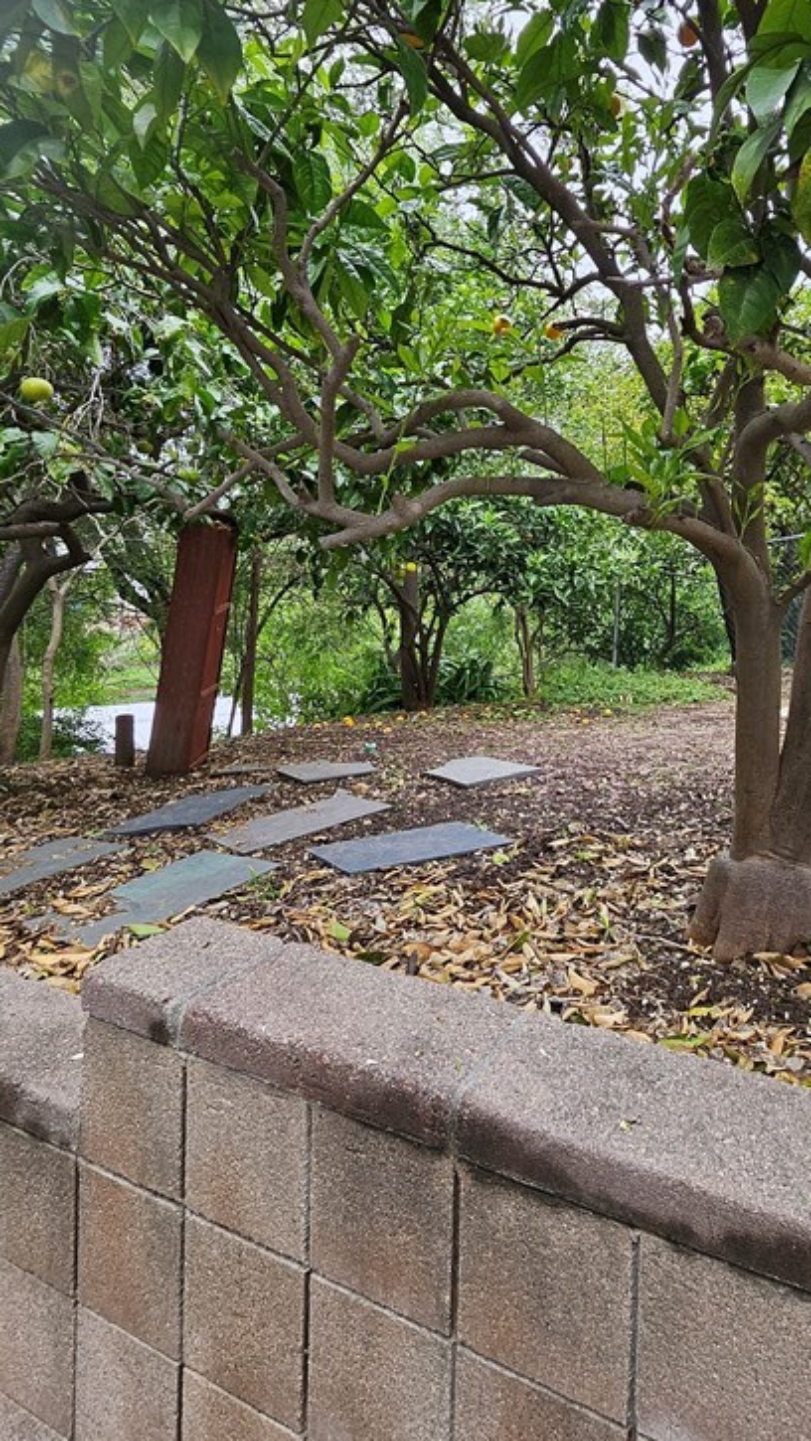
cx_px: 551
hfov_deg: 54.6
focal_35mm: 20
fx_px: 764
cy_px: 580
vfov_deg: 85.6
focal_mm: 1.74
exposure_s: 1/120
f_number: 2.2
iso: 32
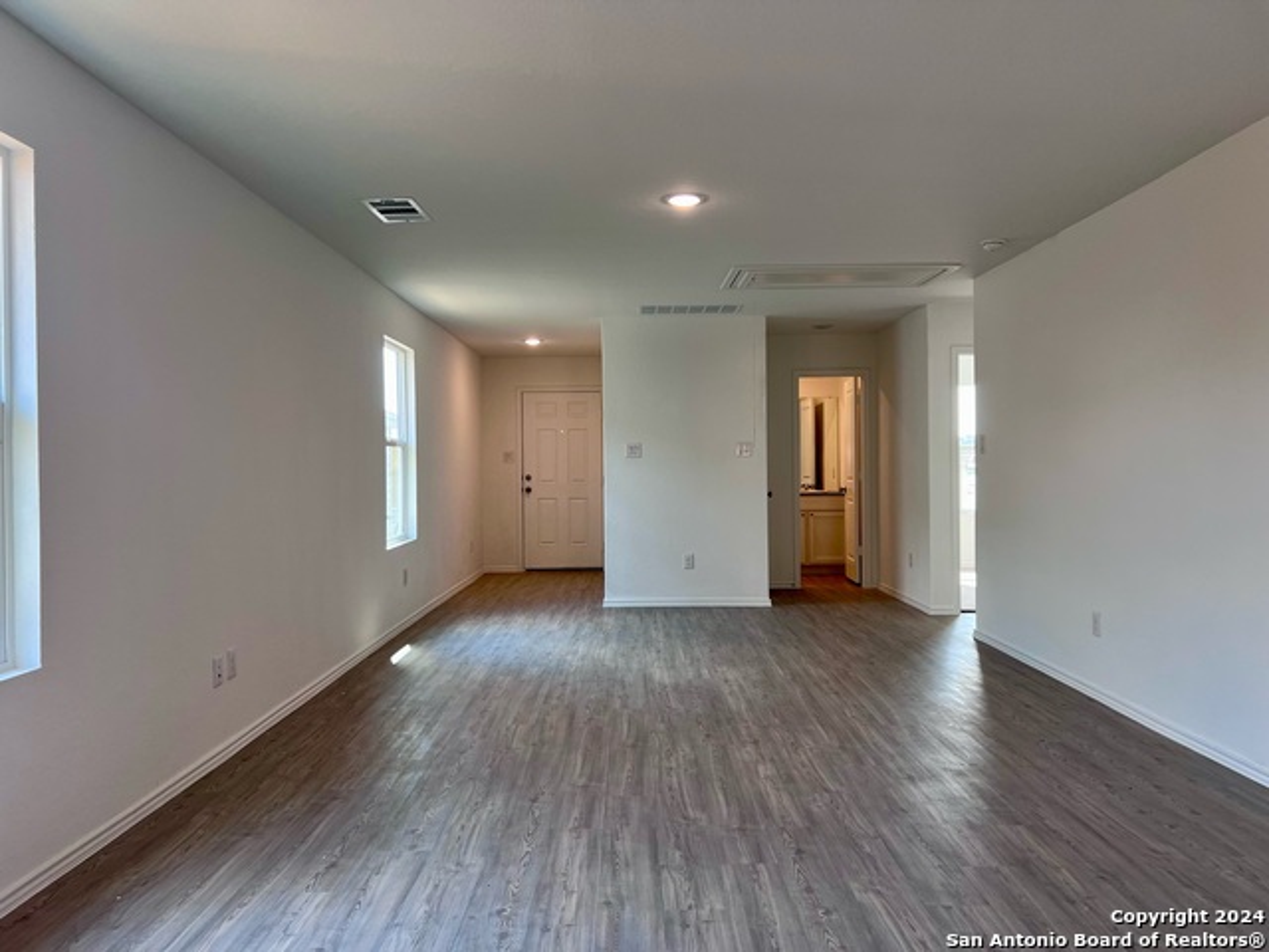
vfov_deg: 53.1
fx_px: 953
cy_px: 476
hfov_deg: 67.3
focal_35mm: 26
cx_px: 634
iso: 50
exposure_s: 1/142
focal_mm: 5.7
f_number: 1.5
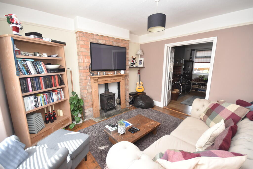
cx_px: 126
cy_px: 84
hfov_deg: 100.4
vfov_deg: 77.3
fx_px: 105
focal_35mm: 15
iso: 640
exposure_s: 1/200
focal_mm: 10
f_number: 5
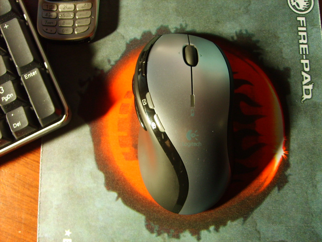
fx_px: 326
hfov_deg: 52.6
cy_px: 121
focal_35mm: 35
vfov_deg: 40.7
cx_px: 161
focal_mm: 5.8
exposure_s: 1/3
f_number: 2.8
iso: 100
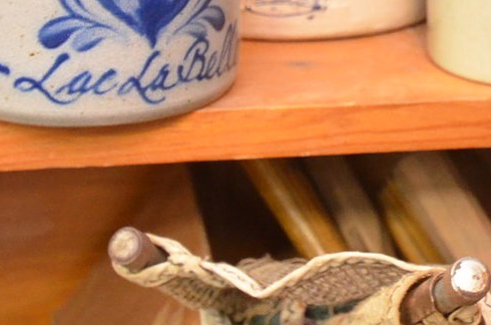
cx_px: 429
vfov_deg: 12.6
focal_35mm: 105
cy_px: -74
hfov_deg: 19.2
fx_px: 1428
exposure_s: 1/60
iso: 2500
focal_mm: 20
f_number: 4.5
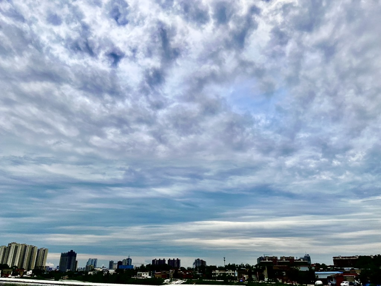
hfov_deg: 67.3
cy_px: 143
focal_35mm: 26
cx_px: 190
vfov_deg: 53.1
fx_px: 286
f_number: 1.6
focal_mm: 5.1
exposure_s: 1/381
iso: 50
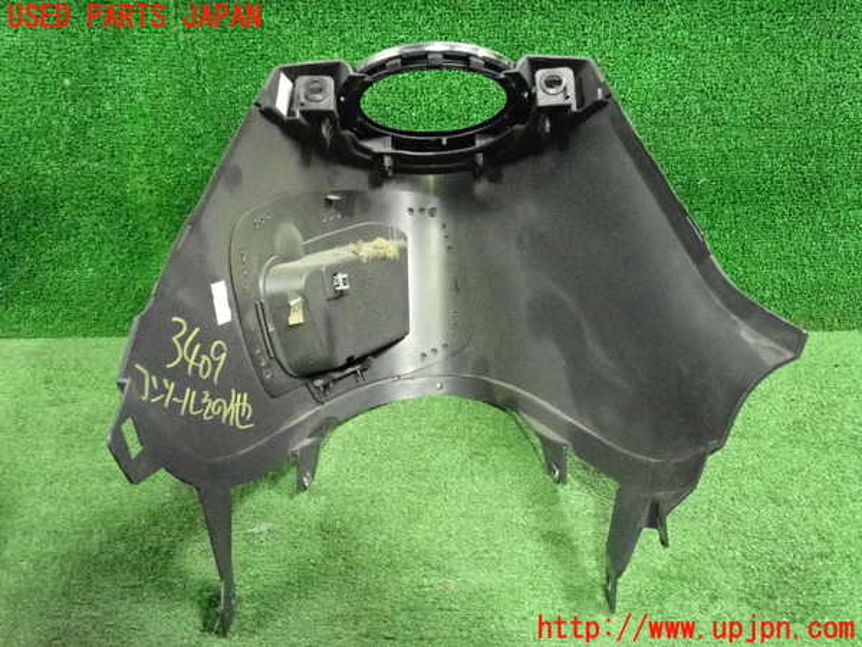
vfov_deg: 37.7
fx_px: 946
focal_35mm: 38
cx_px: 431
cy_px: 324
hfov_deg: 49.0
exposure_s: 1/125
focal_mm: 6.83
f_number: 2.7
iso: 5000
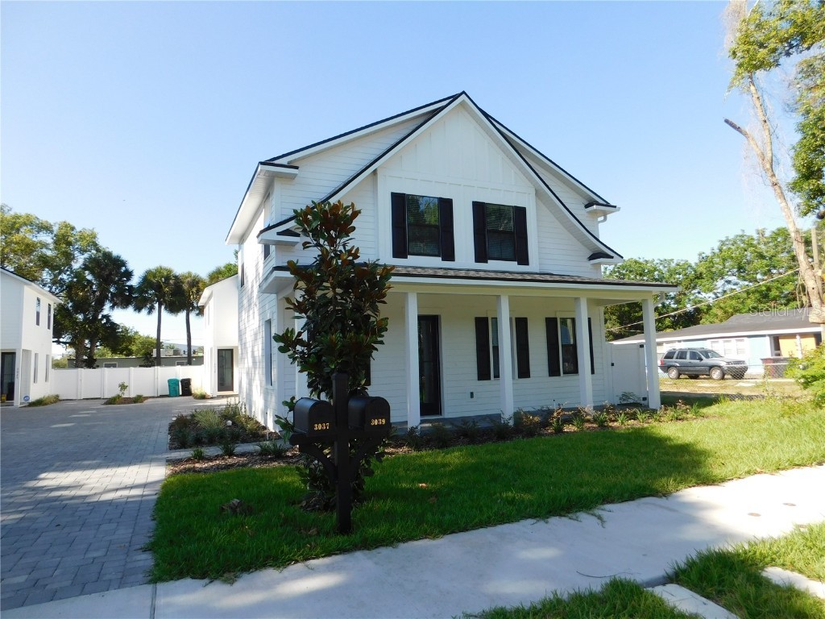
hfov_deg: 73.9
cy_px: 310
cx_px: 412
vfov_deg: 58.9
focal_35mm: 23
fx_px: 548
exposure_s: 1/800
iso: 125
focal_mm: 4
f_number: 3
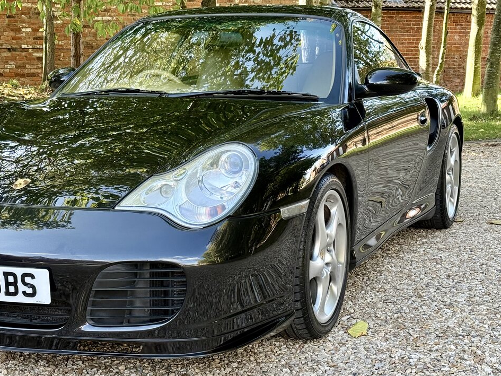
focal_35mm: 65
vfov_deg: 22.6
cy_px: 202
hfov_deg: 29.6
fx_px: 941
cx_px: 169
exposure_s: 1/305
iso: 100
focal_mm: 6.76
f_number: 1.78
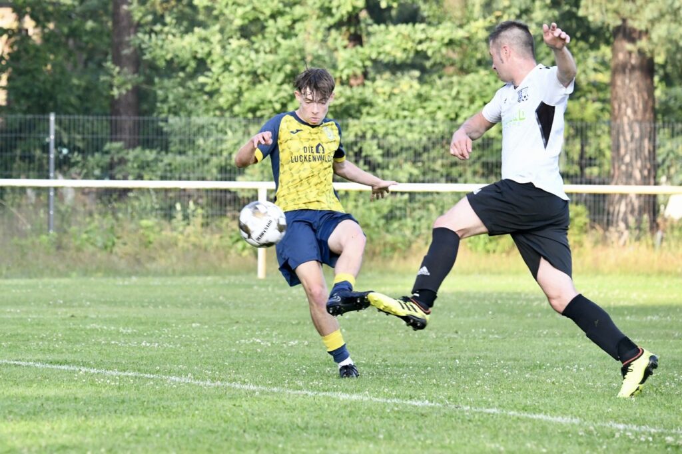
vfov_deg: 6.0
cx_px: 341
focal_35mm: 230
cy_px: 227
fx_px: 4356
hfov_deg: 9.0
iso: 5000
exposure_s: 1/1600
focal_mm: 230
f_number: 6.3
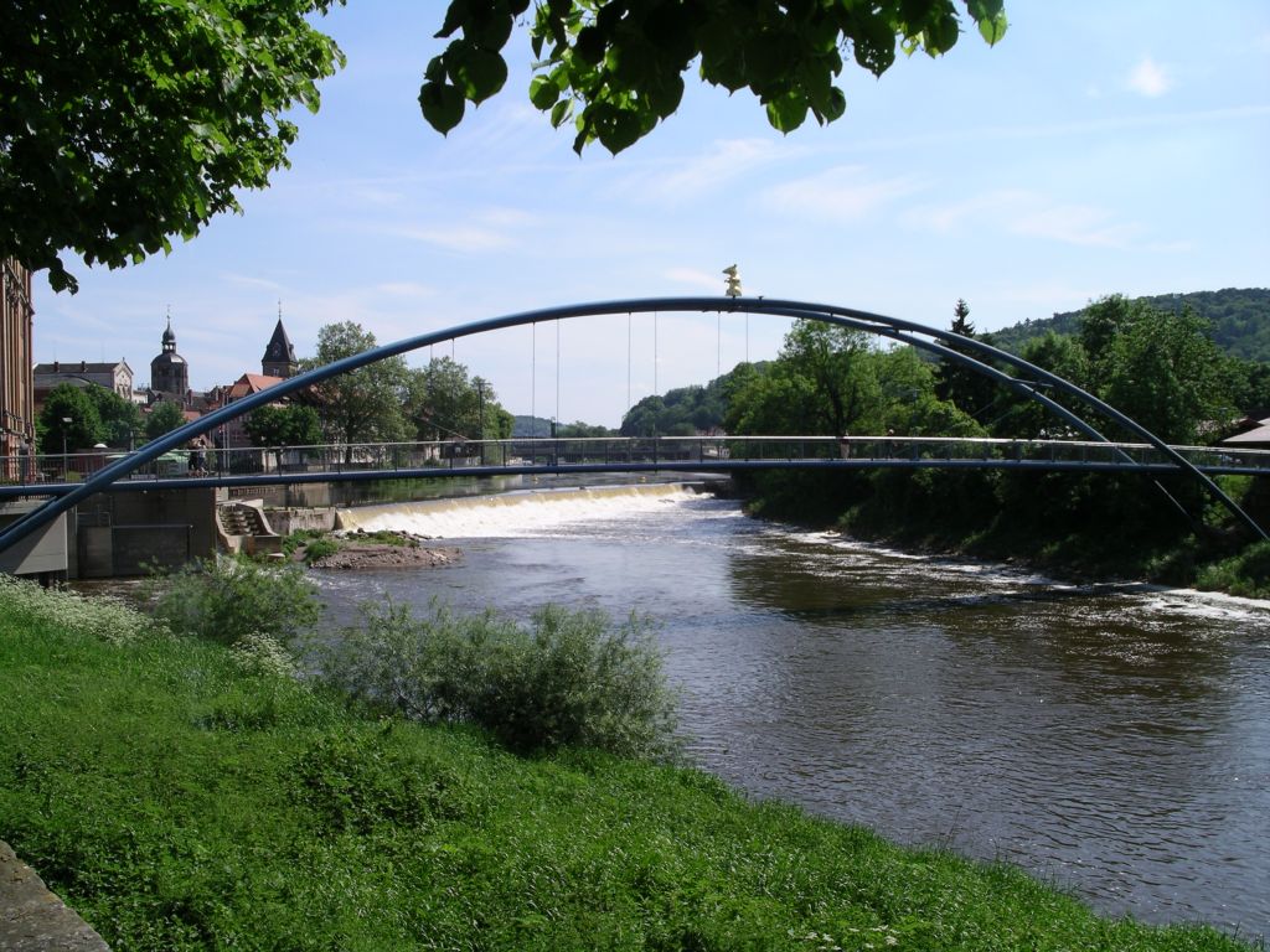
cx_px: 635
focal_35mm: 37
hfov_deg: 50.1
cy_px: 476
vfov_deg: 38.7
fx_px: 1357
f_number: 6
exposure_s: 1/400
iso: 64
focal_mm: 7.8
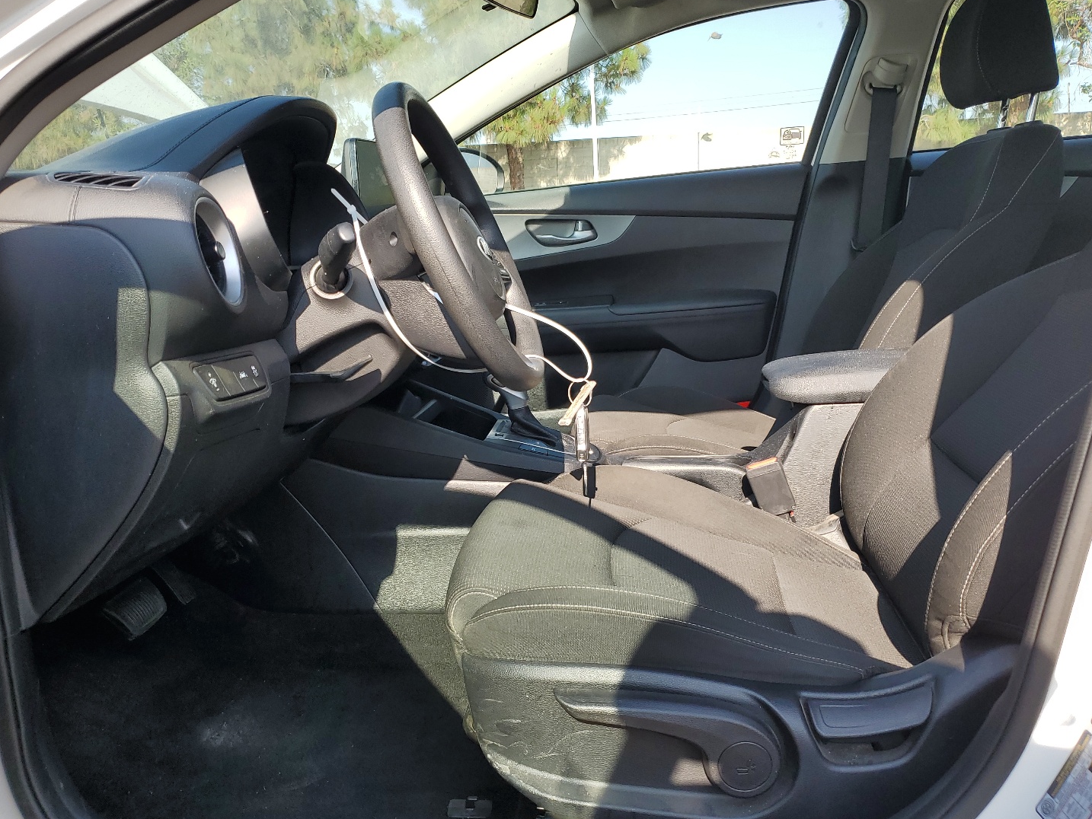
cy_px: 421
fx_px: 915
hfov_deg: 61.6
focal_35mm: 29
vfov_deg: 48.2
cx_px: 530
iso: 50
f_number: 1.5
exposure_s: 1/769
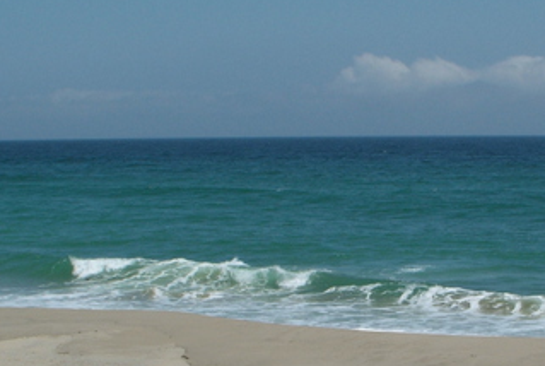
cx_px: 459
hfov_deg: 21.7
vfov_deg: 14.7
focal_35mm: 92
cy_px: 349
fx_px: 1395
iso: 800
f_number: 13
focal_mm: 28
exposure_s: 1/750
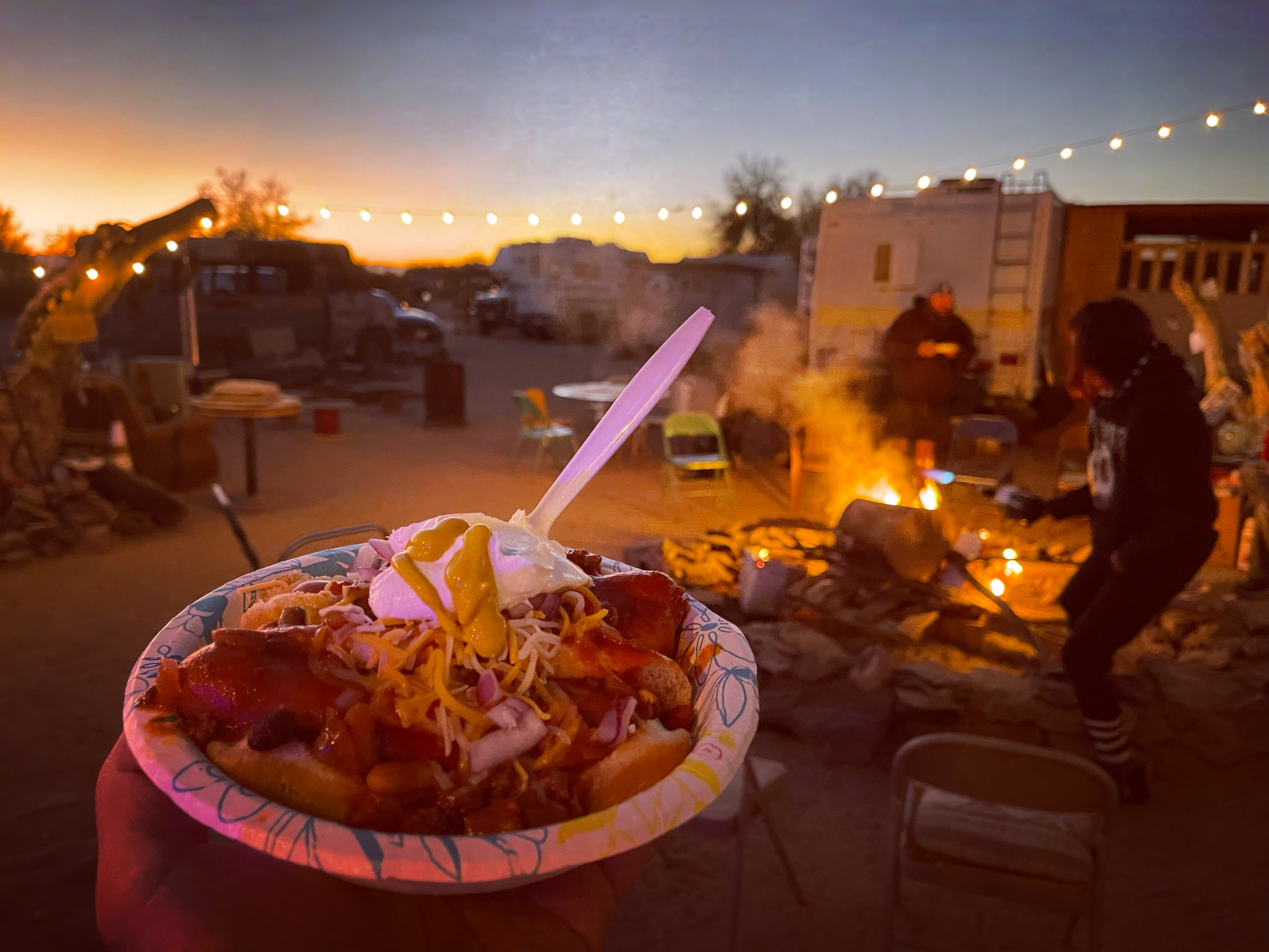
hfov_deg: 67.3
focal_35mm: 26
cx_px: 634
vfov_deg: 53.1
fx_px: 953
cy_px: 476
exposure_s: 1/30
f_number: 1.6
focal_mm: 5.1
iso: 500
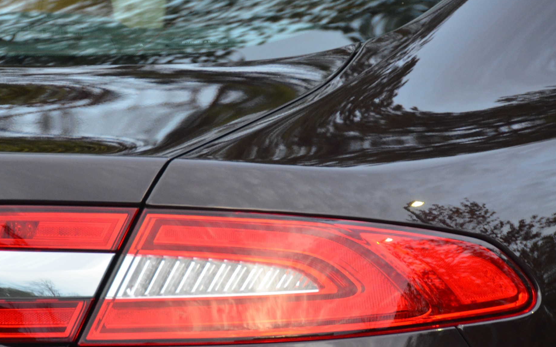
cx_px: 223
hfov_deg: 6.0
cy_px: 230
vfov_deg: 3.7
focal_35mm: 351
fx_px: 5319
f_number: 5.6
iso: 1600
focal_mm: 170
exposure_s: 1/80
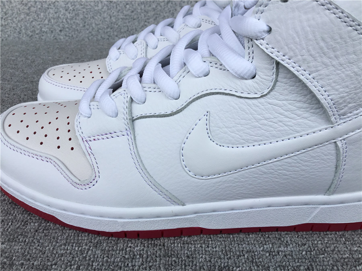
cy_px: 136
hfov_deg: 58.4
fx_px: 324
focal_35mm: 31
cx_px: 181
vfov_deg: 45.4
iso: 25
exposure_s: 1/375
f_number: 2.4
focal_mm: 3.3
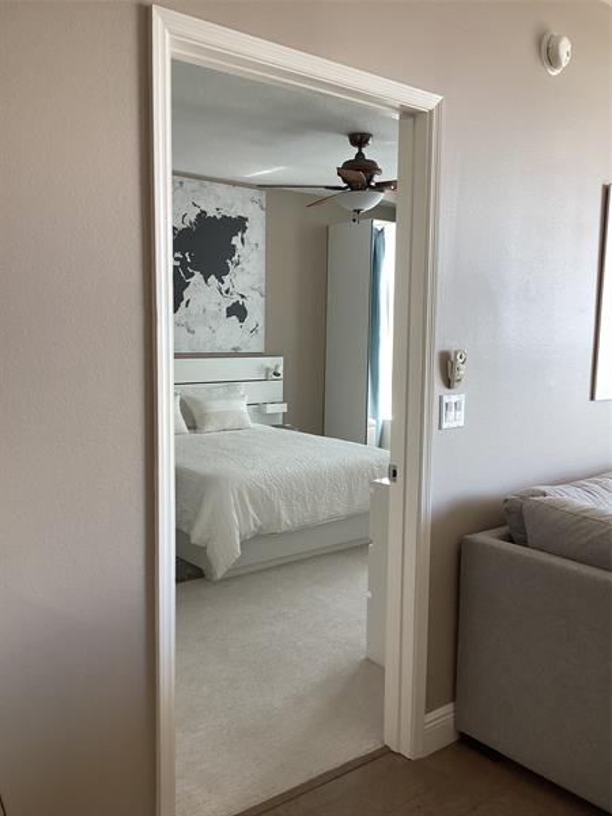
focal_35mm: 31
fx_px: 731
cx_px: 306
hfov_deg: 45.4
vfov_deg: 58.4
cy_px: 408
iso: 100
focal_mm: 3.3
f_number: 2.4
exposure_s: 1/100
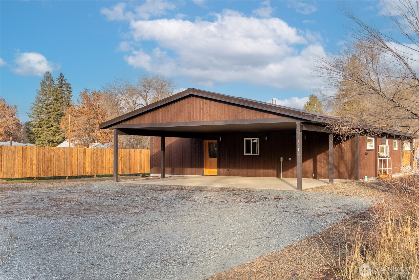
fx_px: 462
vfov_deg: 33.7
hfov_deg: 48.8
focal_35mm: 40
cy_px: 140
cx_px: 210
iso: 100
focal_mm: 39.7
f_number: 2.8
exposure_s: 1/8000
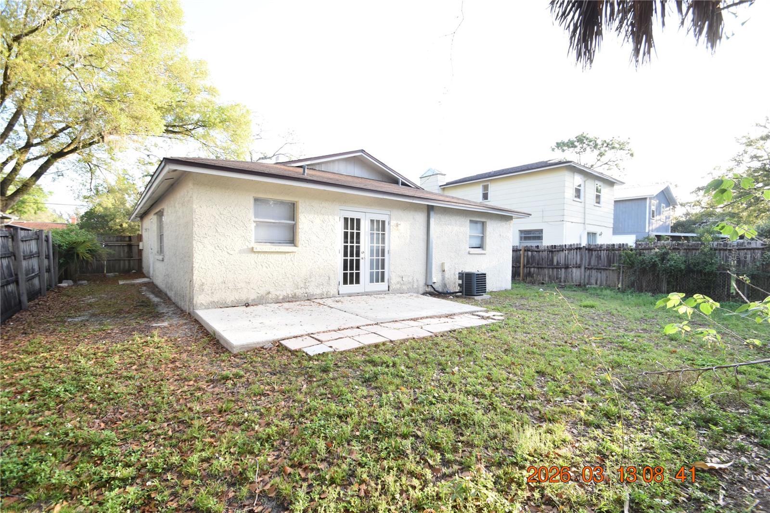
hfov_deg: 100.4
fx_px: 321
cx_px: 385
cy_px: 256
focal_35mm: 15
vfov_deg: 77.3
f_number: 6.7
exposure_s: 1/180
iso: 400
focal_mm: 10
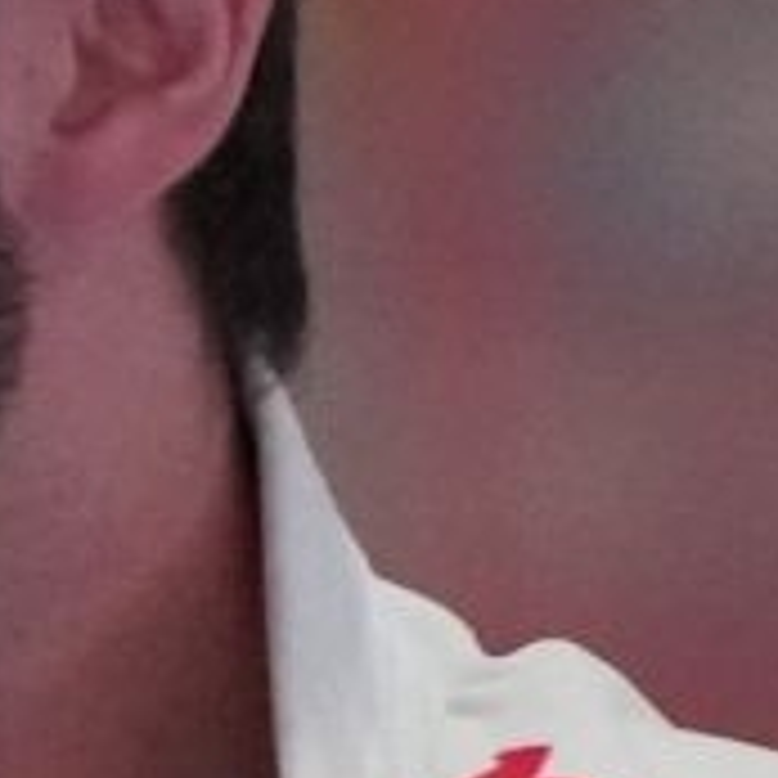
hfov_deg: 0.9
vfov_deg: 0.9
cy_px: 1664
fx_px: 47931
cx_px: -1552
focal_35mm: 1885
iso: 6400
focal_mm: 142
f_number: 2.8
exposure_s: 1/500
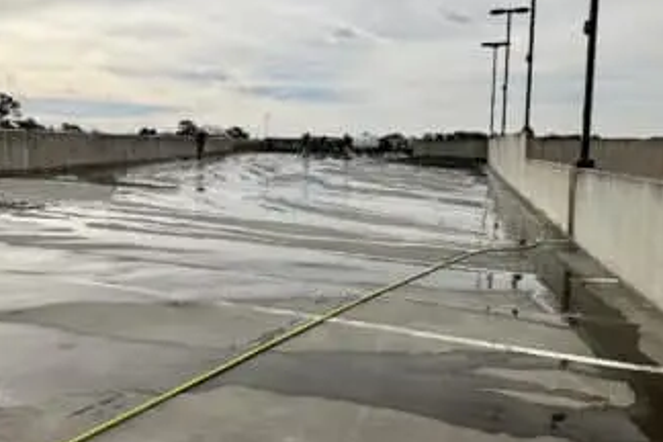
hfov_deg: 67.2
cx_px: 293
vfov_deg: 47.7
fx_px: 497
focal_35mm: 27
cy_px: 182
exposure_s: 1/4651
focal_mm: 2.22
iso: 50
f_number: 2.2
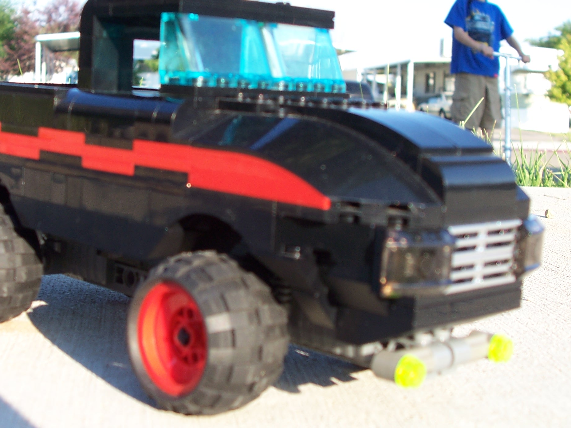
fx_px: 1023
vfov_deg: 23.7
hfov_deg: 31.1
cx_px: 242
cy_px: 219
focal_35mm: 62
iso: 80
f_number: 3.4
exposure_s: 1/250
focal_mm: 8.6
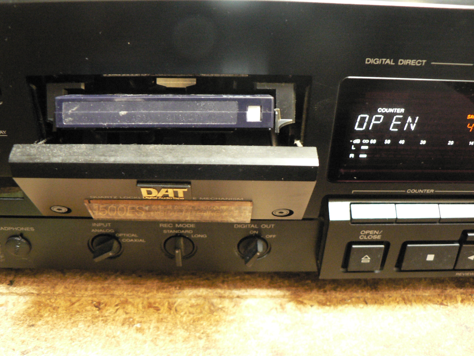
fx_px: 493
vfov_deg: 39.7
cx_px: 237
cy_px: 178
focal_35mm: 36
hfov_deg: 51.4
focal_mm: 6
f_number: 2.8
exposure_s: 1/5
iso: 400
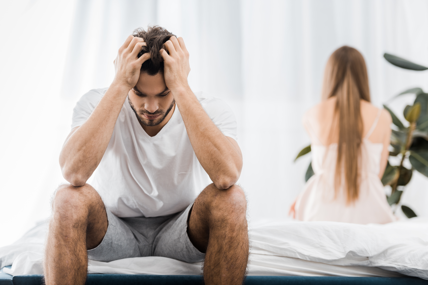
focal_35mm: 110
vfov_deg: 12.5
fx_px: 1308
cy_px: 142
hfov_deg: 18.6
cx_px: 214
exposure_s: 1/200
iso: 100
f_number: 3.2
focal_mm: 110
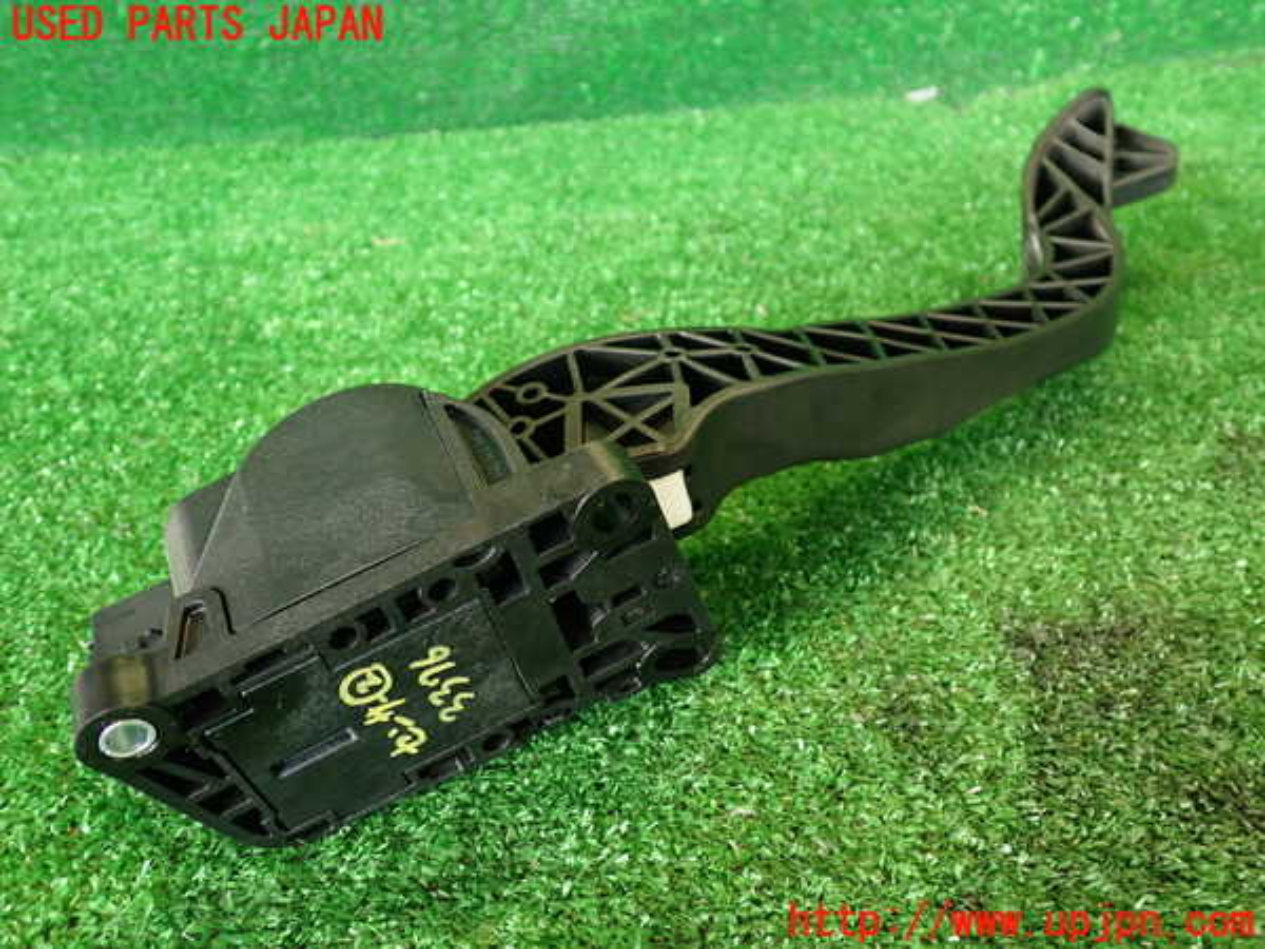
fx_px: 1169
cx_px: 632
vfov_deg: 44.2
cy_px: 474
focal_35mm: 32
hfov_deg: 56.8
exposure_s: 1/30
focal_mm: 5.79
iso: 250
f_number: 2.4
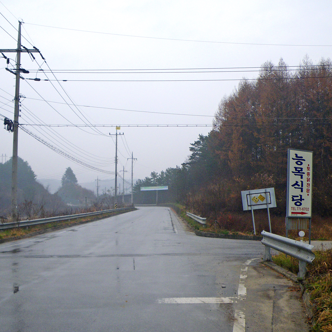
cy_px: 189
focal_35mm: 42
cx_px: 159
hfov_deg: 40.0
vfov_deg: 39.9
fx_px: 456
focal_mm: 5
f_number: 3.5
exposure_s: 1/50
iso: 125
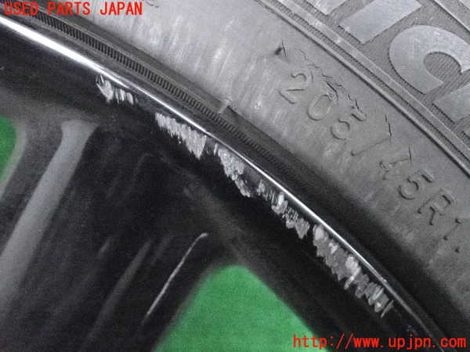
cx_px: 235
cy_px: 176
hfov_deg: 35.5
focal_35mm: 54
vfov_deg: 27.0
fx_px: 733
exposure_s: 1/100
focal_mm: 9.65
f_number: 3.3
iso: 12800
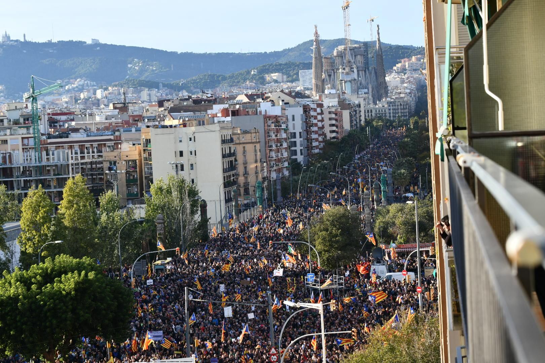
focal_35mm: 92
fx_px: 1393
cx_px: 272
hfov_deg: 22.1
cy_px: 182
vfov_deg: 14.9
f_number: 9
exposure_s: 1/400
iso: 500
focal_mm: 92
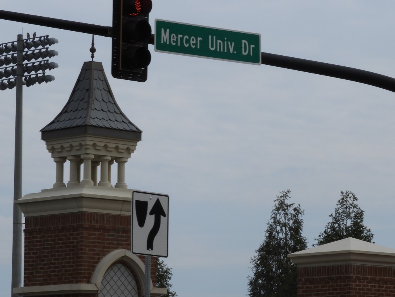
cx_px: 212
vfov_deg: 7.7
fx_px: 2214
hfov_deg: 10.2
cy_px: 150
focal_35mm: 194
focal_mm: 24.2
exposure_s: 1/1000
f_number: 5
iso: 100
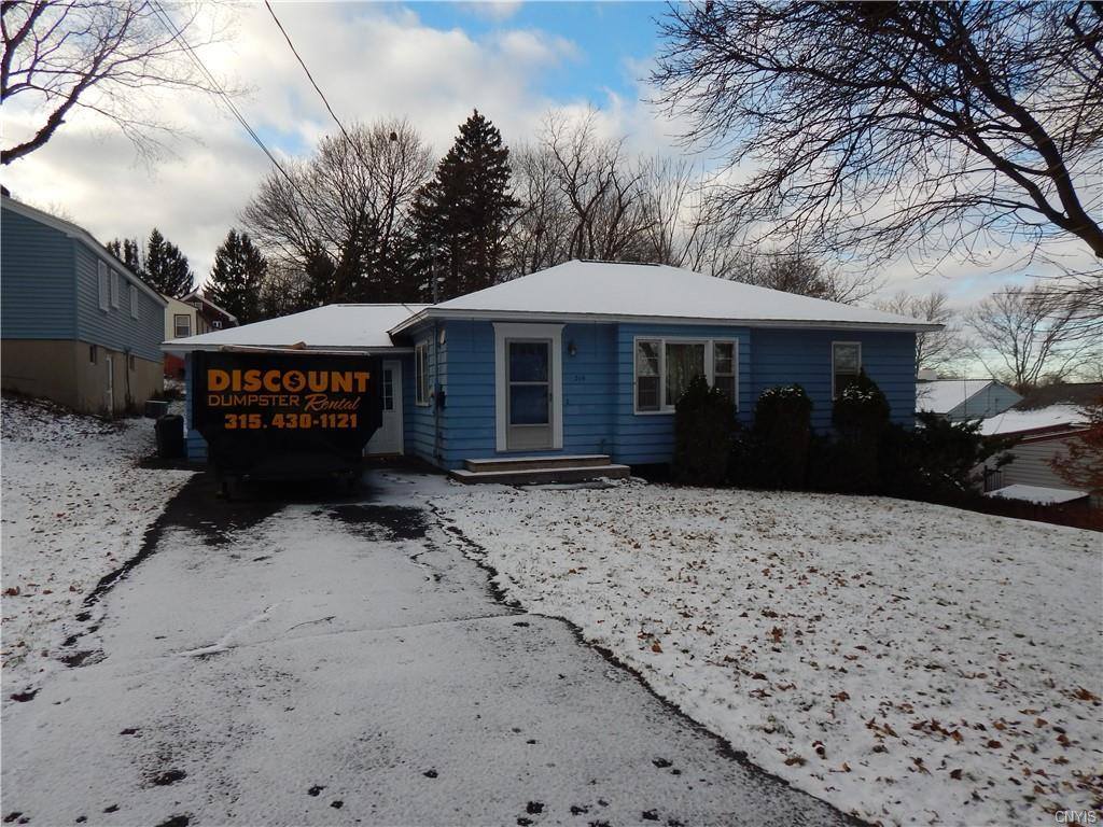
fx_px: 733
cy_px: 414
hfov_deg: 73.9
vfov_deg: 58.9
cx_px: 552
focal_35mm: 23
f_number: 3
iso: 125
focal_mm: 4
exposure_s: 1/1000
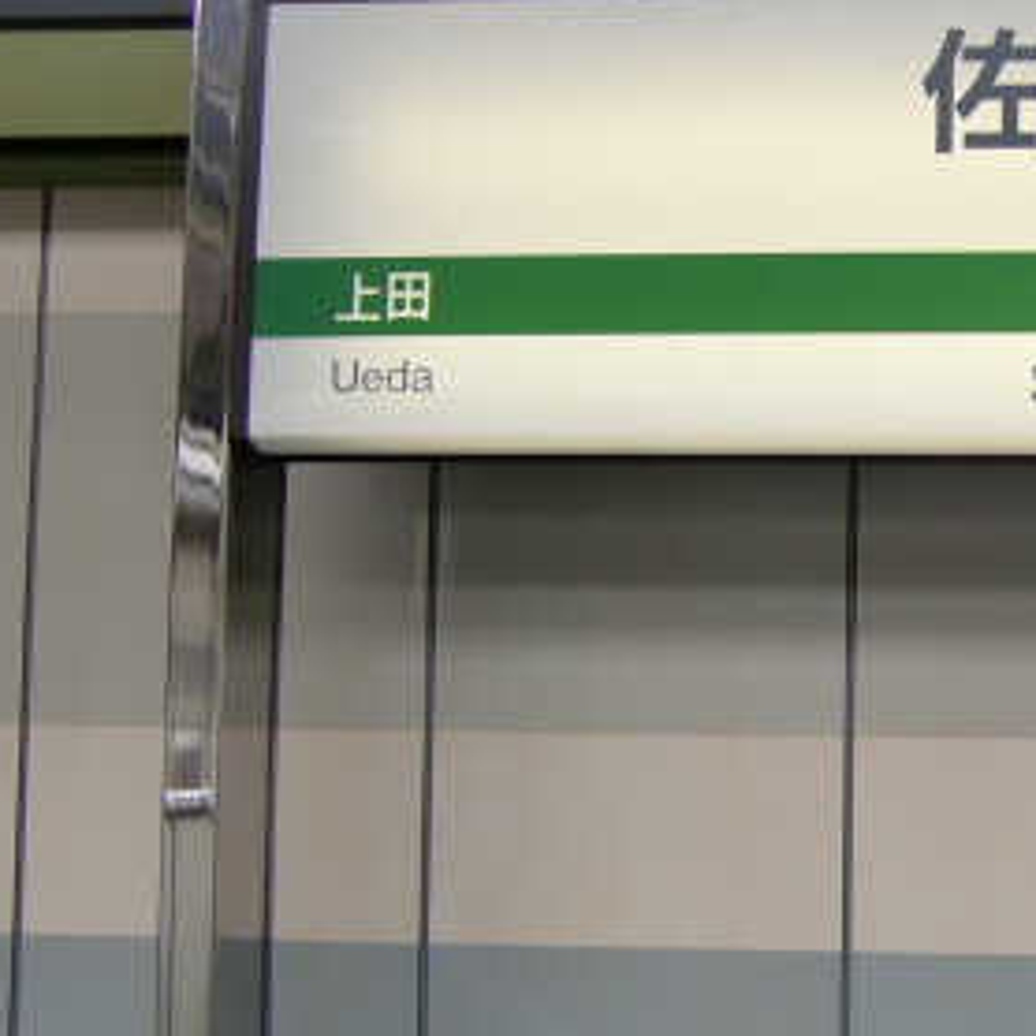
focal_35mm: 57
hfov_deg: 27.2
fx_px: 1930
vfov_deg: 30.0
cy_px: 622
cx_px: 1174
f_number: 2.6
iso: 64
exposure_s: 1/125
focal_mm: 4.9
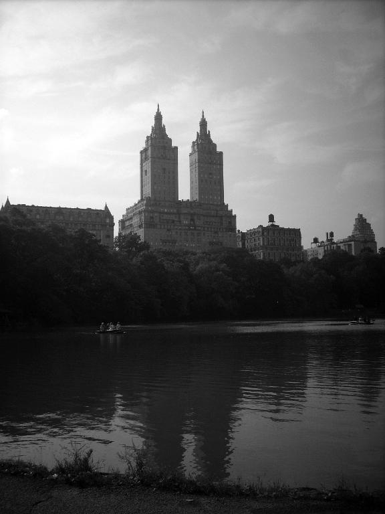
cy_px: 257
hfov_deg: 38.7
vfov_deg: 50.1
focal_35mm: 37
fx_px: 549
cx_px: 192
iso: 64
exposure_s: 1/1414
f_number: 5.6
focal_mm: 6.2
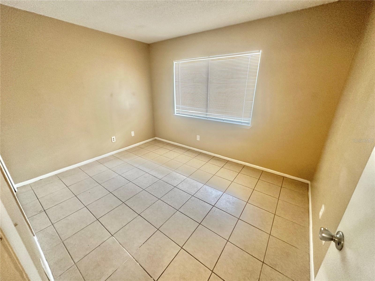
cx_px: 188
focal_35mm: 14
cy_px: 140
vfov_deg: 85.7
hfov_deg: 102.1
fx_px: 152
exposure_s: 1/60
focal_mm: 2.22
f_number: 2.2
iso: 200
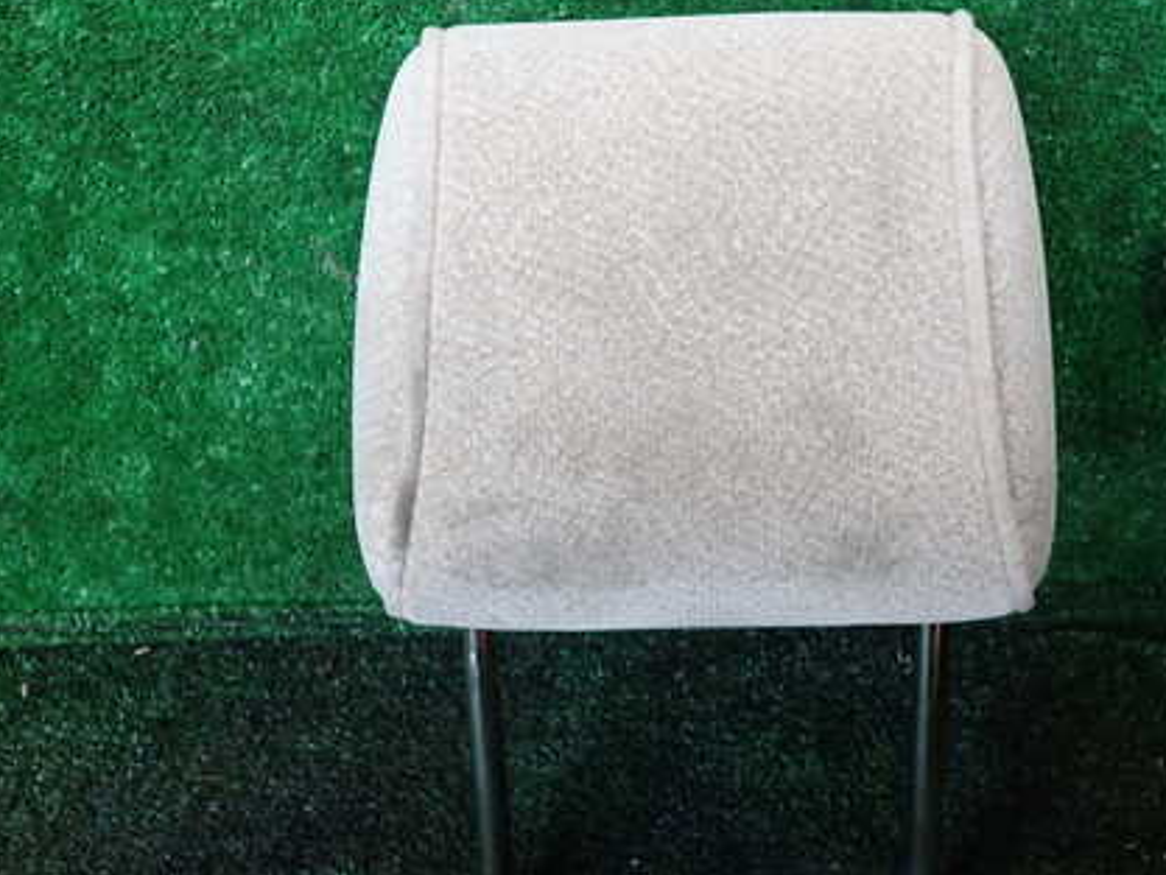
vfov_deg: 39.7
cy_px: 411
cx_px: 682
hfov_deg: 51.1
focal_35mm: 36
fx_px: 1213
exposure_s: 1/60
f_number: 2
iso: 200
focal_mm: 4.5
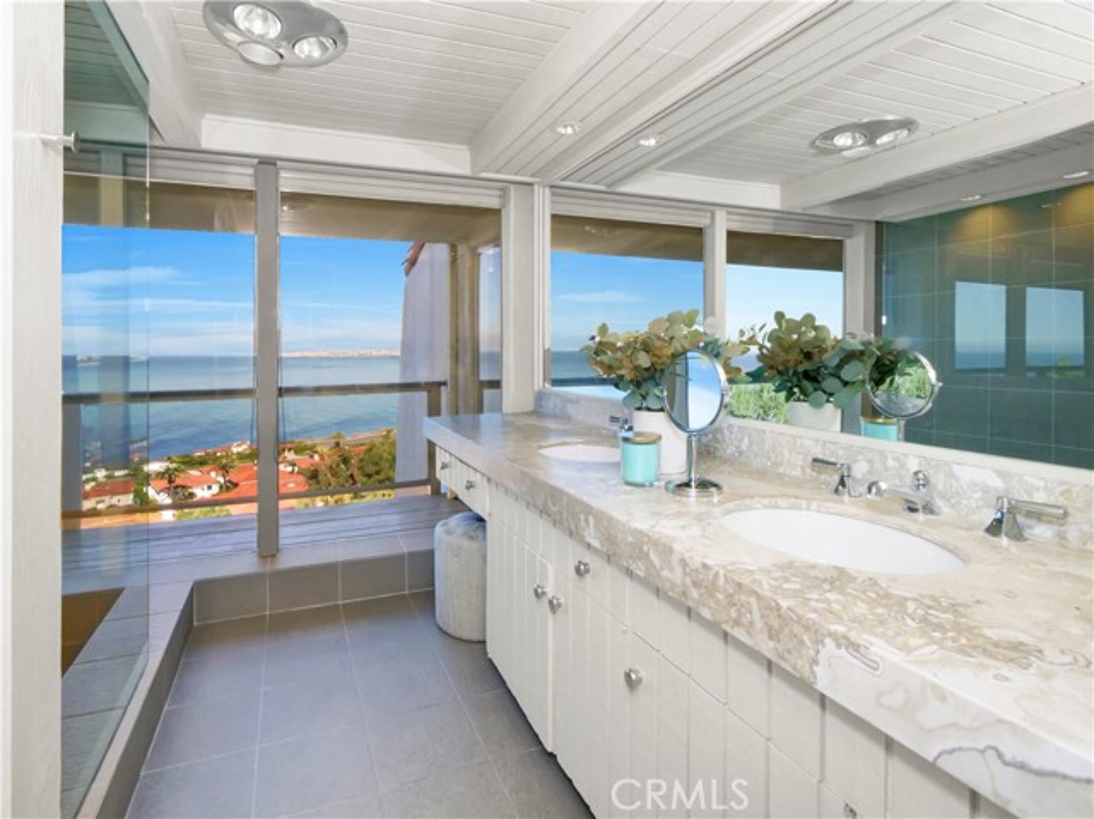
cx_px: 547
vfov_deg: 78.0
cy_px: 410
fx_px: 505
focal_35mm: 16
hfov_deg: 94.5
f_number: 8
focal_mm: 8
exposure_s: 1/320
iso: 1600
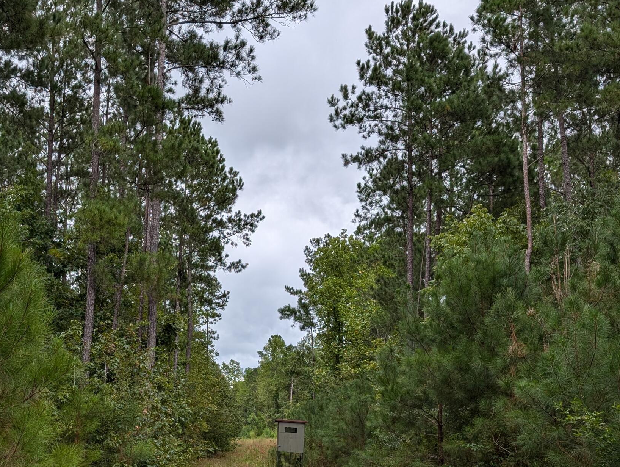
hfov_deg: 42.2
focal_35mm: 44
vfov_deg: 32.4
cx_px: 200
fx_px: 789
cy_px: 345
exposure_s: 1/962
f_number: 1.68
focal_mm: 6.9
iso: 21
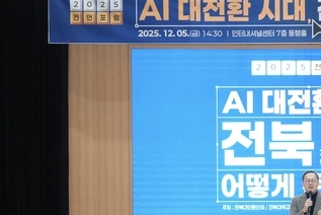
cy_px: 202
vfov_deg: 12.7
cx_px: 307
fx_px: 955
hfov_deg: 18.7
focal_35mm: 107
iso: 1250
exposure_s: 1/125
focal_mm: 54
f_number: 2.8
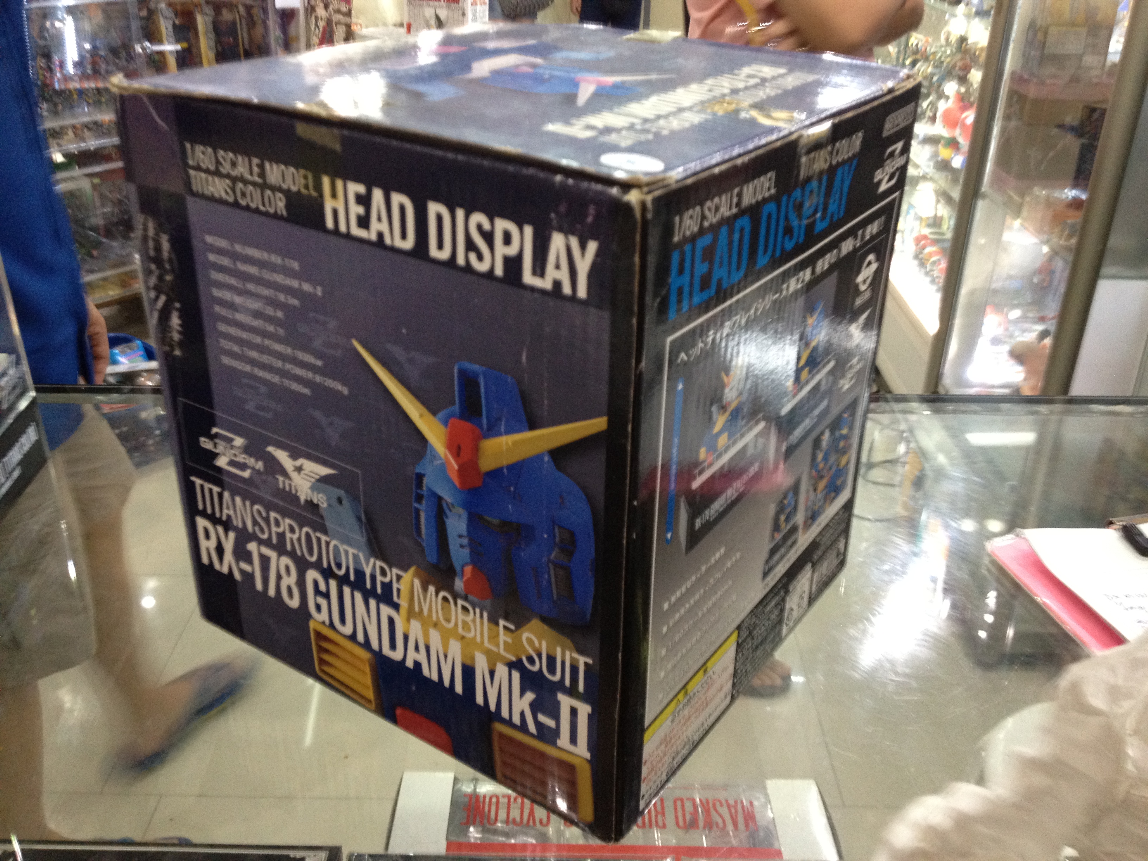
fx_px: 1161
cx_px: 574
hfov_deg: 52.6
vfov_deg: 40.7
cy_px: 430
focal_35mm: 35
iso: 200
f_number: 2.4
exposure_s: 1/20
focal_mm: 4.28
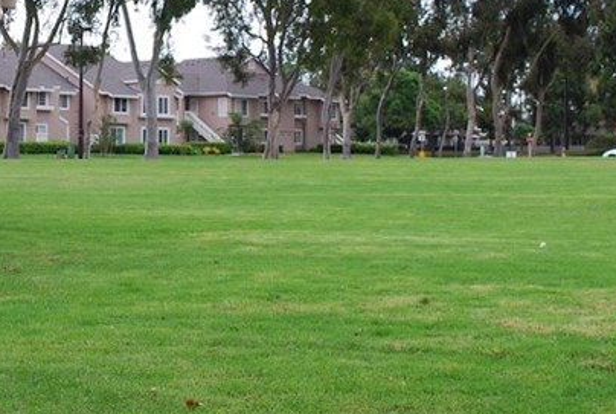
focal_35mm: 76
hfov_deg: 25.5
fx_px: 1303
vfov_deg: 17.9
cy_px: 93
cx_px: 21
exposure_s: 1/160
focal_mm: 20
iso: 100
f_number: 7.1
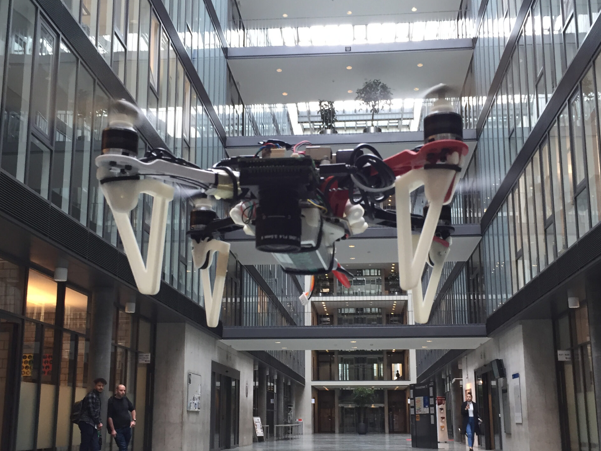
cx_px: 279
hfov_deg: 47.8
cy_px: 269
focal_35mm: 39
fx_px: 677
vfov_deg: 36.7
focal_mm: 4.15
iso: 40
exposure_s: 1/33
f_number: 2.2
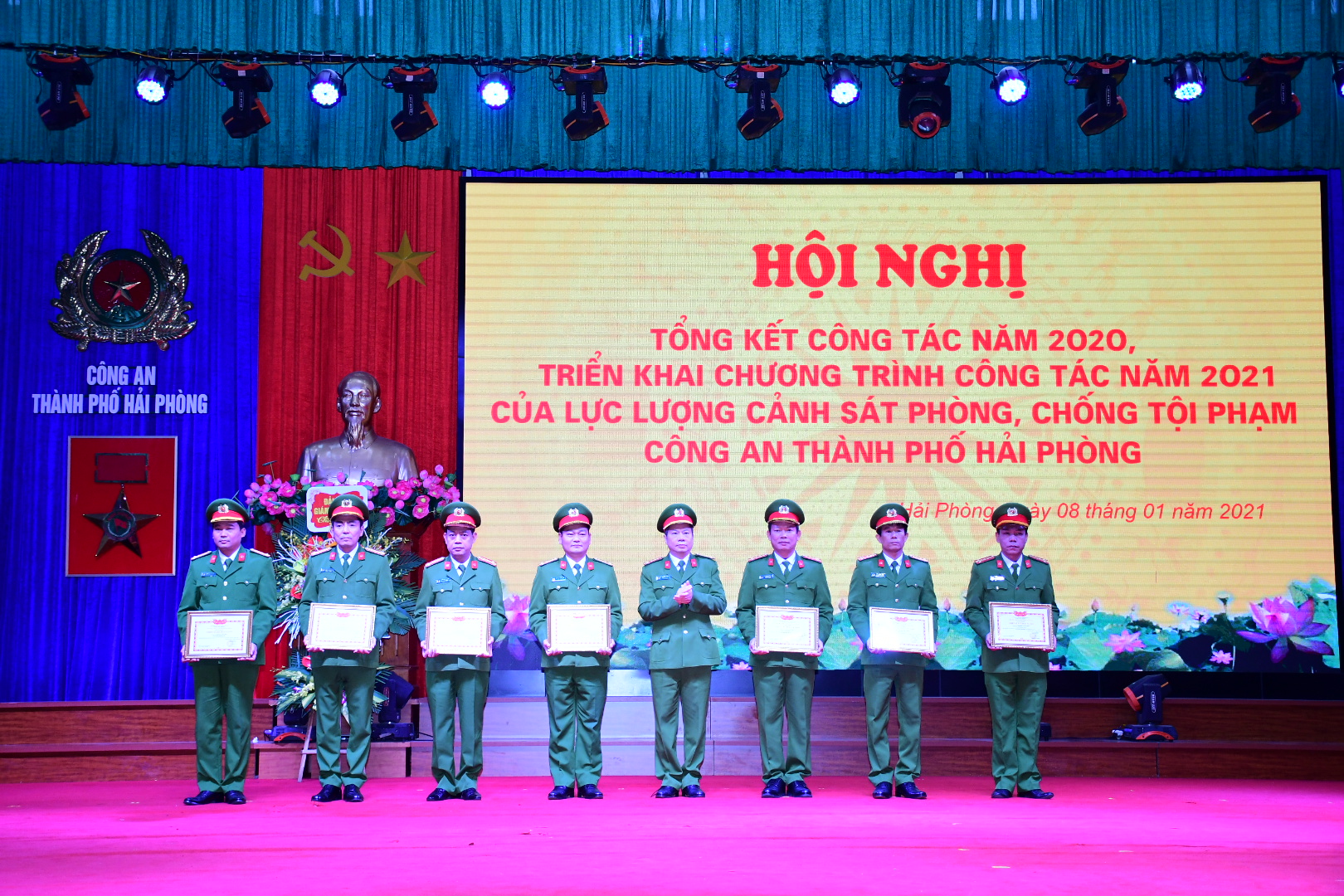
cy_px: 448
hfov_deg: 41.1
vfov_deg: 28.1
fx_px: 1792
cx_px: 672
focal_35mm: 48
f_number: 4
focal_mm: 32
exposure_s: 1/200
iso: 1000
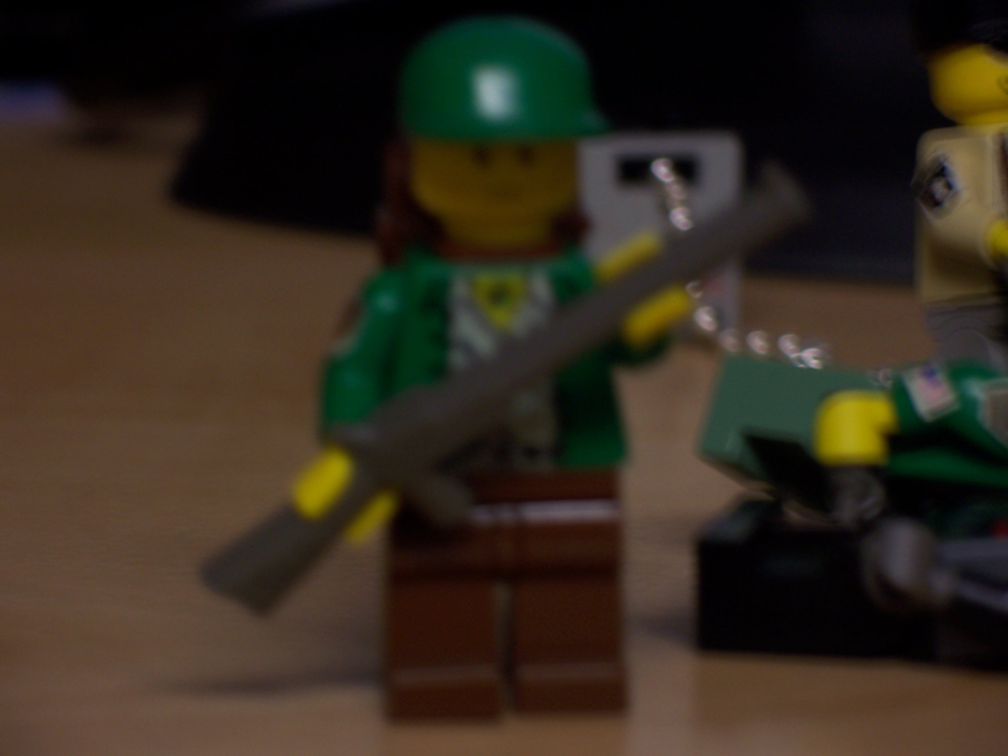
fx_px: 5096
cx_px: 504
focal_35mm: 175
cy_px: 378
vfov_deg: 8.5
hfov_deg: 11.3
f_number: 4.9
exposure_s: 1/8
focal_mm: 30
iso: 80
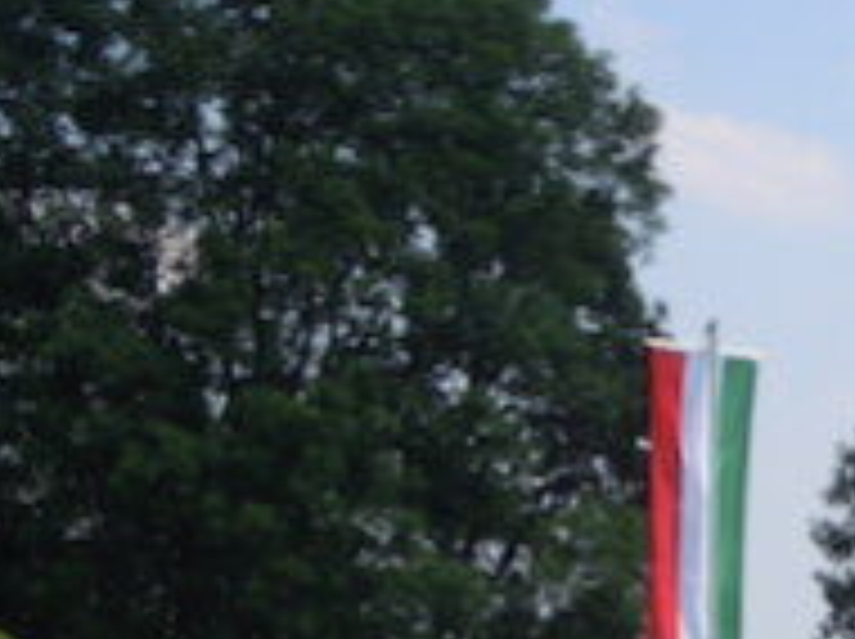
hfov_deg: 11.0
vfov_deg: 8.2
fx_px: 4342
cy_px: 1008
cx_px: 1138
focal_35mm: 176
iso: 100
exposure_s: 1/1000
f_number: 3.7
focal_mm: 9.6
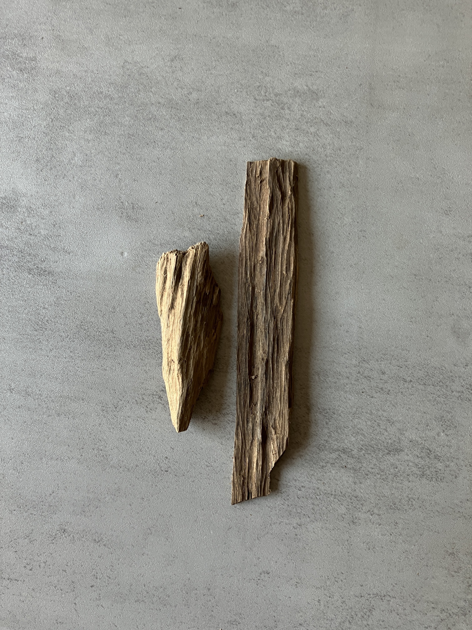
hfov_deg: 49.7
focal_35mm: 28
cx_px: 236
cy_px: 315
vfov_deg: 63.4
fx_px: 509
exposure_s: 1/89
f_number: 1.8
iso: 80
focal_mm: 3.99
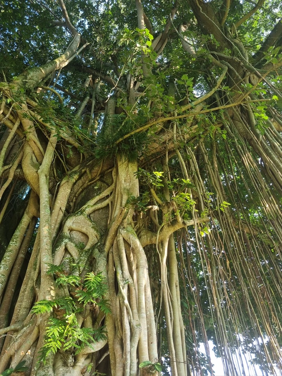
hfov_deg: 53.1
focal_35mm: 26
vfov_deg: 67.3
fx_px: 282
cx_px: 141
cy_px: 188
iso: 50
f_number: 1.8
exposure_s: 1/148
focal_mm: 5.4
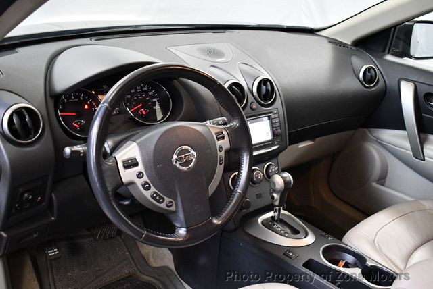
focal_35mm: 36
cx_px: 216
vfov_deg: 36.9
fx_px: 433
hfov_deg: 53.1
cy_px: 144
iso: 3200
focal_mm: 18
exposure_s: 1/125
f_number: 3.5
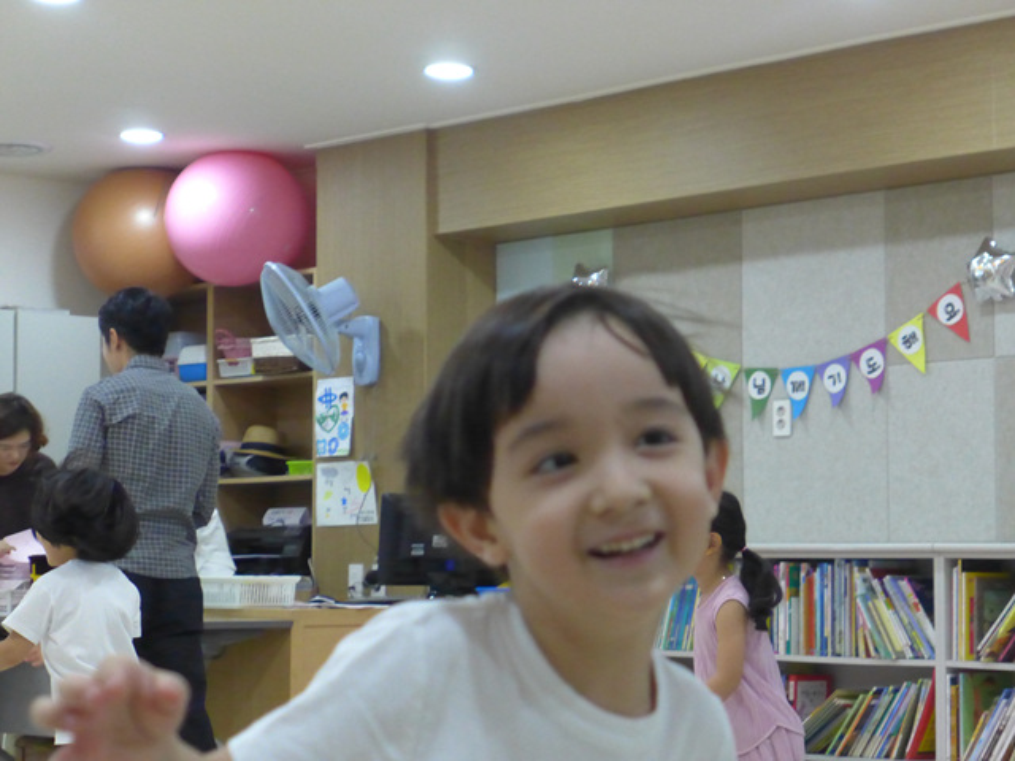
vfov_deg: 16.4
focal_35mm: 90
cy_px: 380
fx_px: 2639
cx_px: 508
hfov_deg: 21.8
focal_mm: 17.7
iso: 1600
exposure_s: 1/500
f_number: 2.3
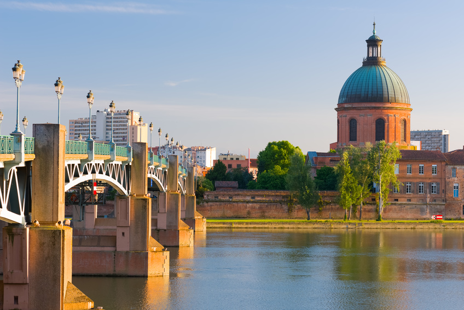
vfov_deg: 16.1
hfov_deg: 23.9
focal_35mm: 85
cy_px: 155
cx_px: 232
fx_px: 1096
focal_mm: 85
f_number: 5.6
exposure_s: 1/30
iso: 100
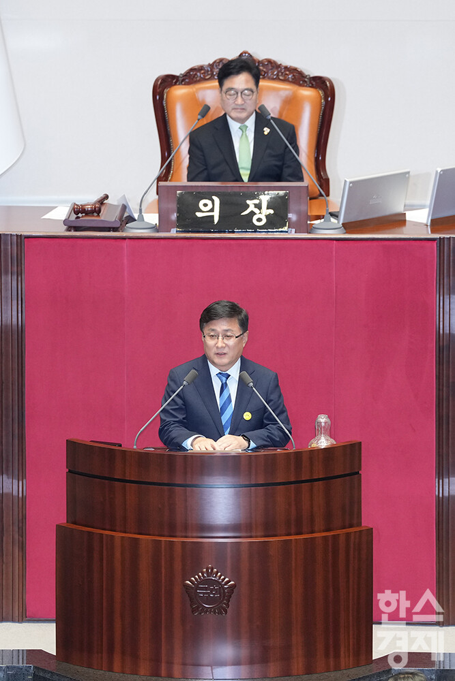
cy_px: 340
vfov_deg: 10.3
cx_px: 228
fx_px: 3790
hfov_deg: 6.9
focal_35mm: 200
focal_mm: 200
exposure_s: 1/125
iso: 2500
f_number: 4
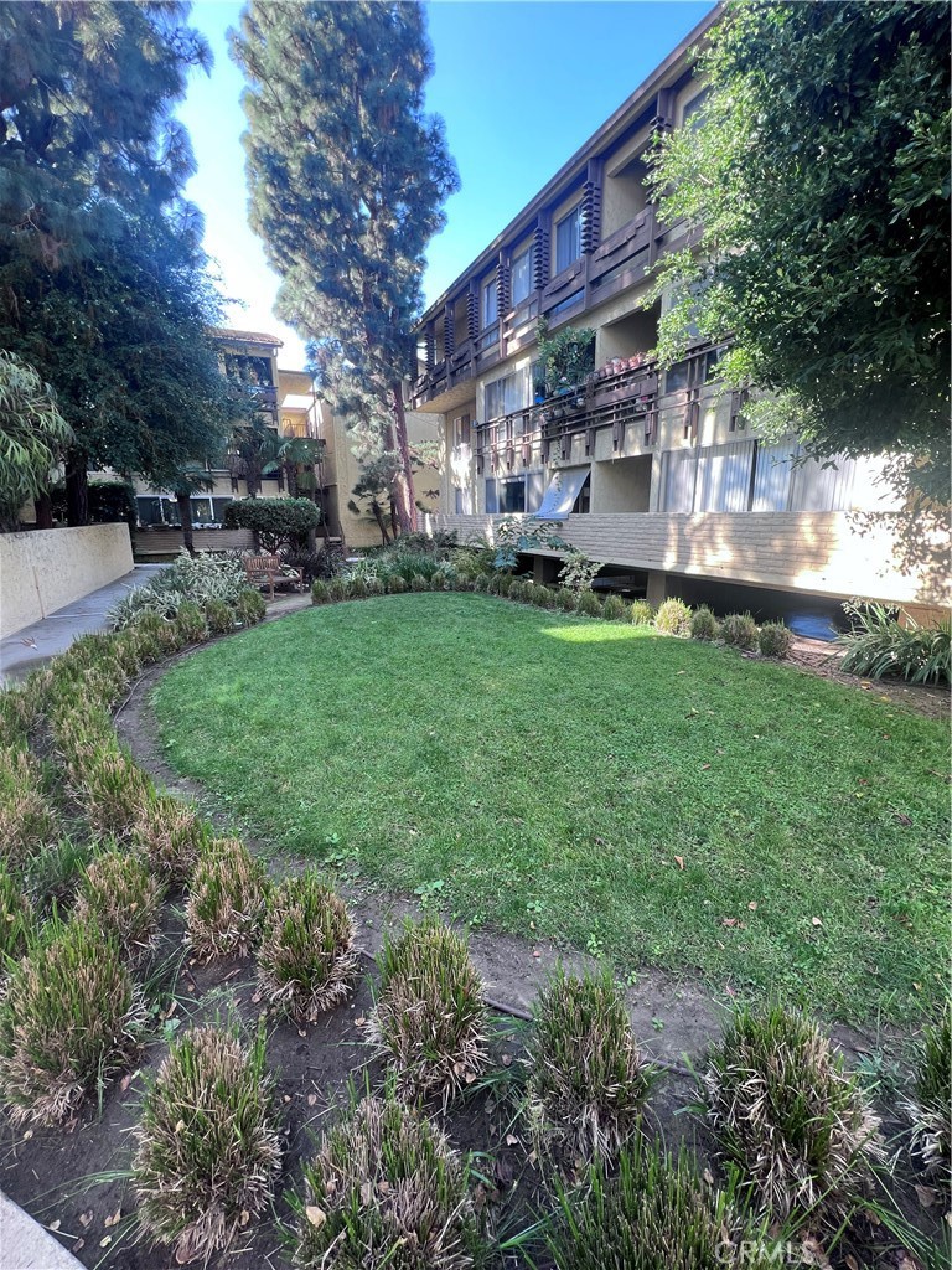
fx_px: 477
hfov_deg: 89.9
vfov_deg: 106.2
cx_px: 476
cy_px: 635
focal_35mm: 13
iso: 40
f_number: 1.8
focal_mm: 1.57
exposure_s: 1/99
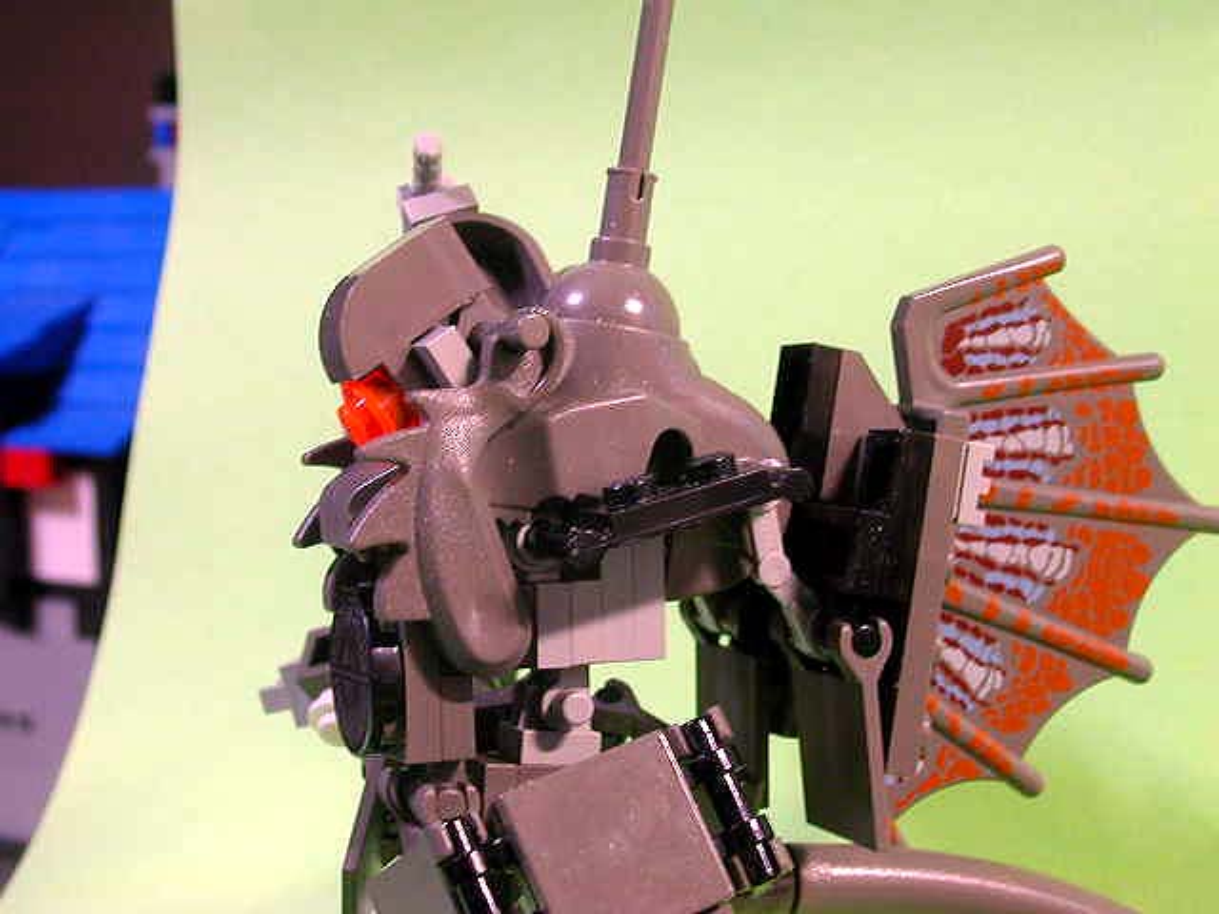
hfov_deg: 30.3
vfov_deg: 22.9
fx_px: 2254
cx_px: 610
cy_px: 457
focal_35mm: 64
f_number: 3.5
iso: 100
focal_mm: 9.7
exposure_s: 1/5.1
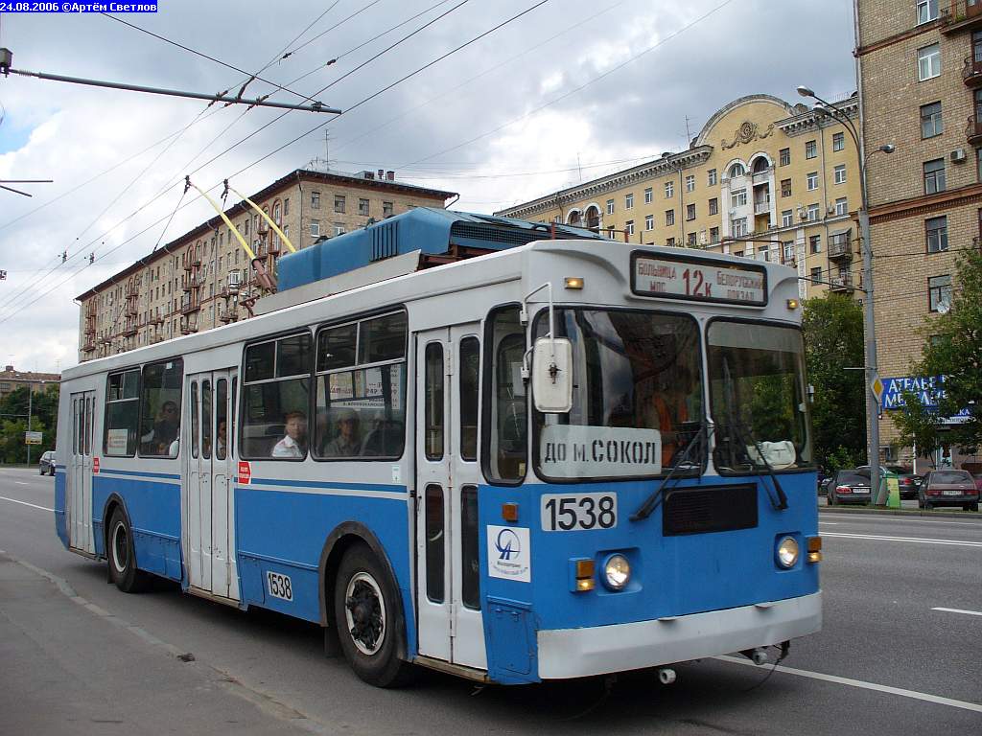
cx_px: 491
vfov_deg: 38.7
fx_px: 1050
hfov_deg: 50.1
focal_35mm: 37
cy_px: 368
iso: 80
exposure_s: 1/250
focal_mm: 6.1
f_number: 5.6
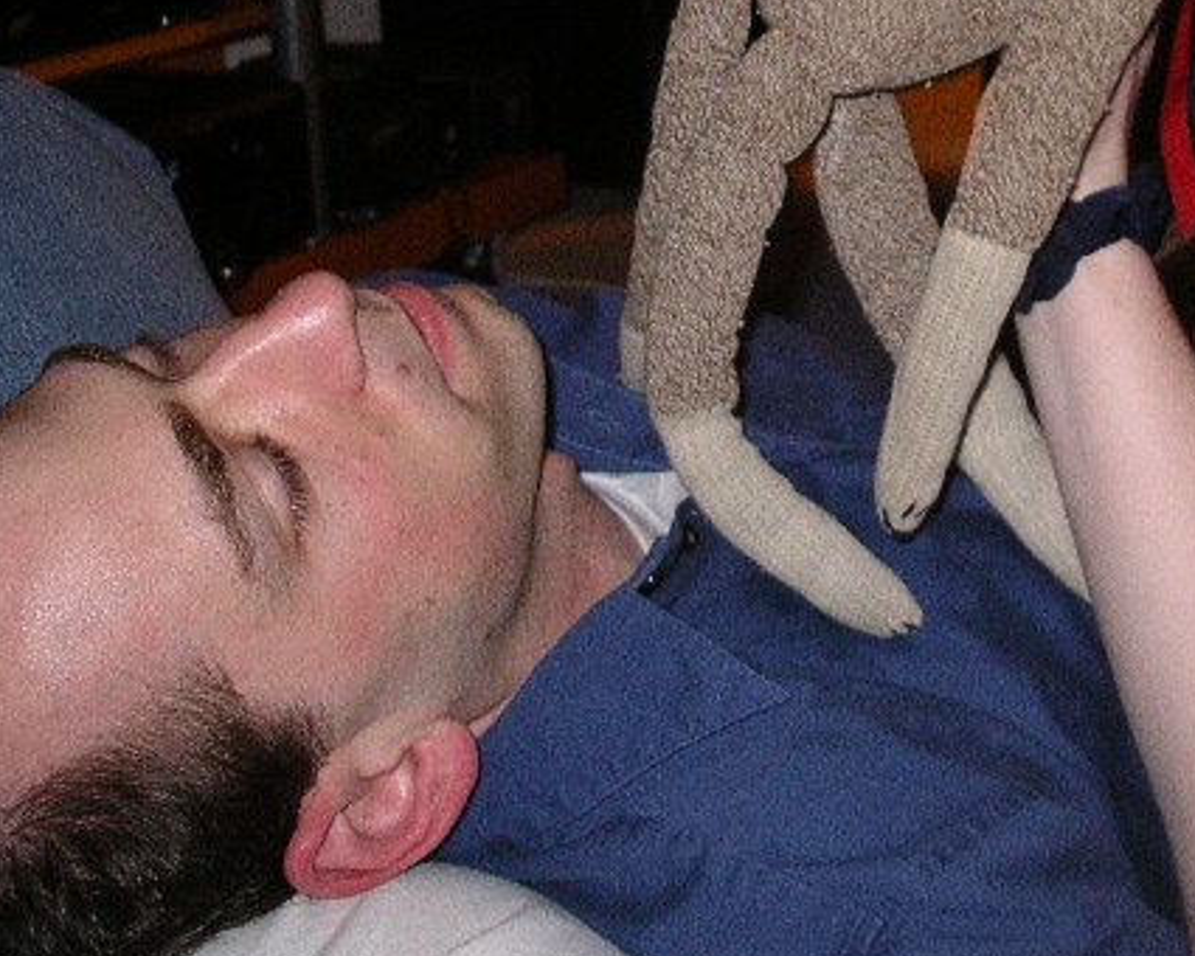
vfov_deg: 22.2
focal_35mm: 68
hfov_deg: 27.4
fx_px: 2405
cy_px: 197
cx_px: 939
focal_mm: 7.8
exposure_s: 1/40
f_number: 2.8
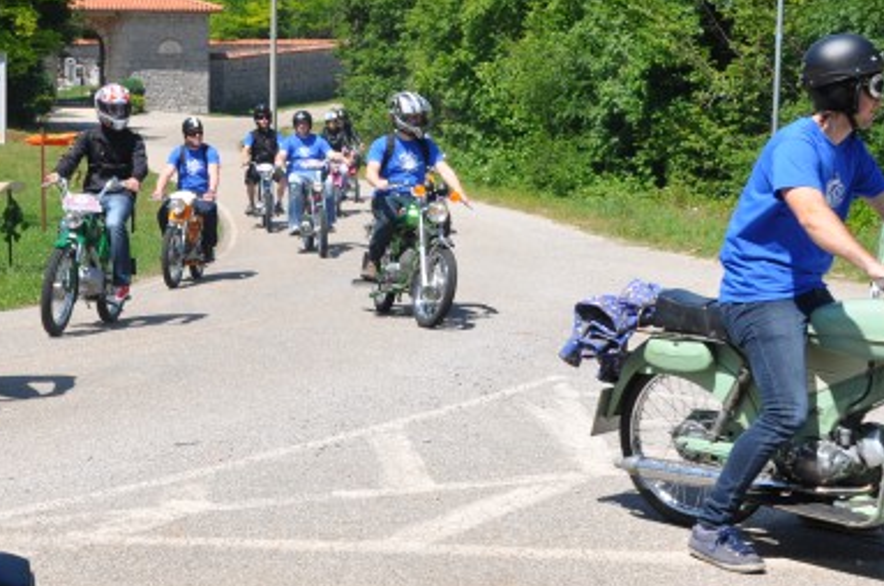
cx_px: 332
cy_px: 130
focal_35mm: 69
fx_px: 1691
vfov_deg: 19.5
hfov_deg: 29.2
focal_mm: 22
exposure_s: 1/320
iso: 200
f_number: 9
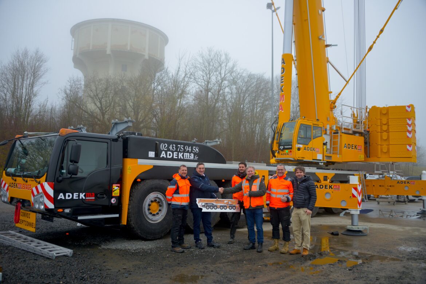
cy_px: 142
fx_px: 402
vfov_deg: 38.9
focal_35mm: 34
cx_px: 213
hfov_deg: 55.8
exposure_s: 1/500
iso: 400
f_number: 4
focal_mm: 34
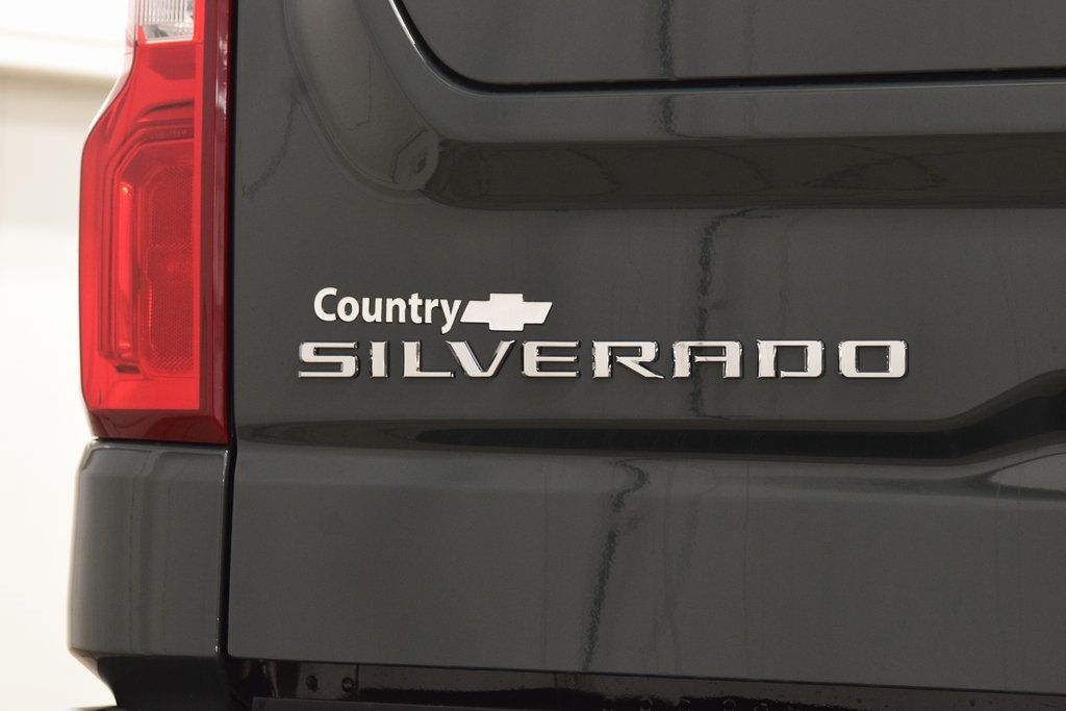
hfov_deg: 19.5
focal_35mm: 105
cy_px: 356
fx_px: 3109
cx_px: 533
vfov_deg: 13.0
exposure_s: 1/30
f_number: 6.3
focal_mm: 70
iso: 1600
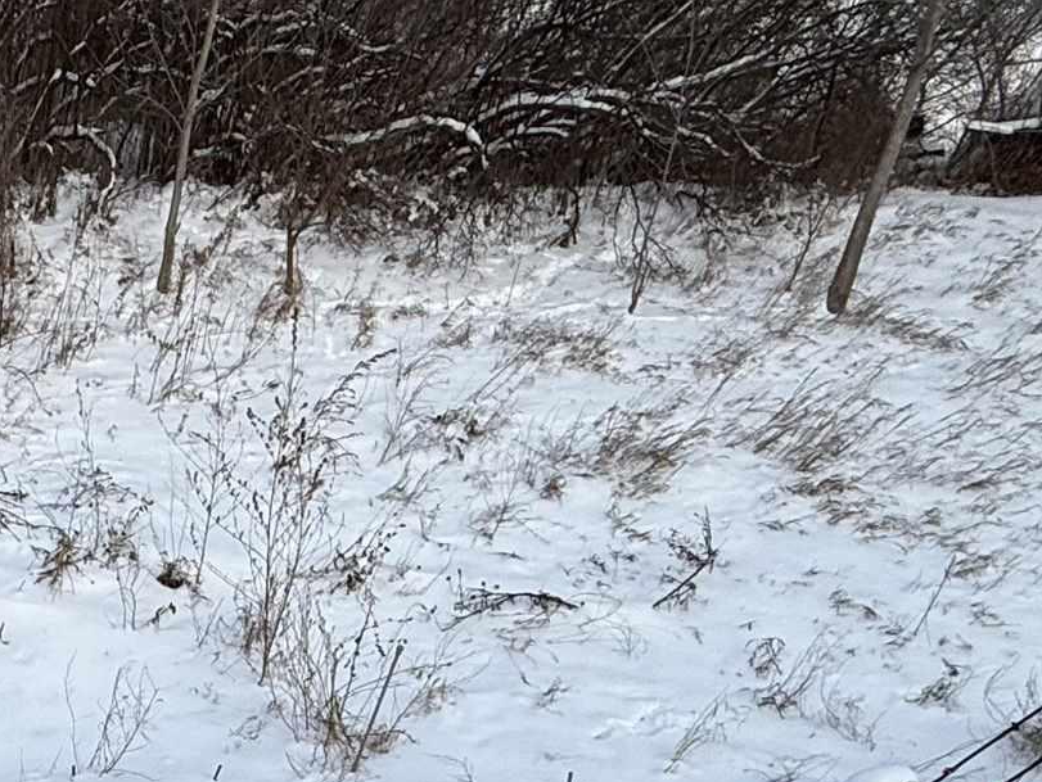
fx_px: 1596
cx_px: -170
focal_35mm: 53
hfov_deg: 31.1
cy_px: 1047
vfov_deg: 23.9
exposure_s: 1/99
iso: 64
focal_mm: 2.22
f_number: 2.2
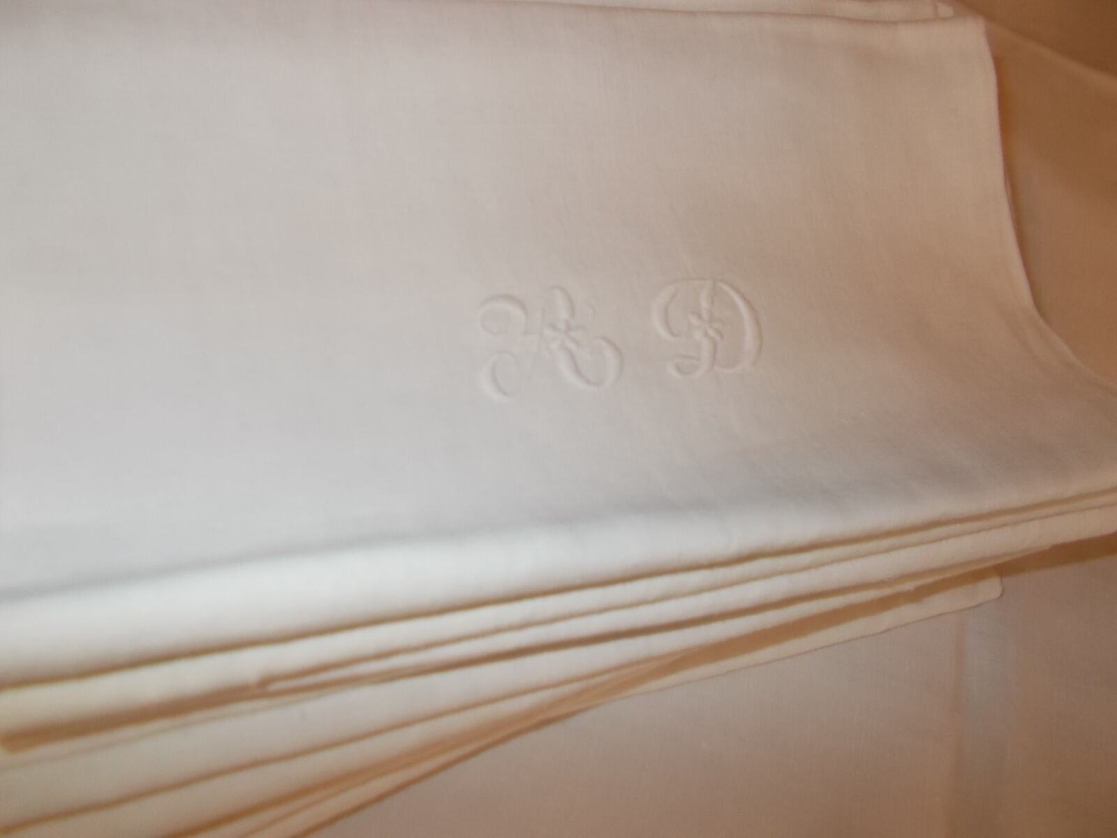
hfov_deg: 67.3
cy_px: 419
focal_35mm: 26
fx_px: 839
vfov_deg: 53.1
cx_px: 558
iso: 200
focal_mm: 4.6
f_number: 3.2
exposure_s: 1/25
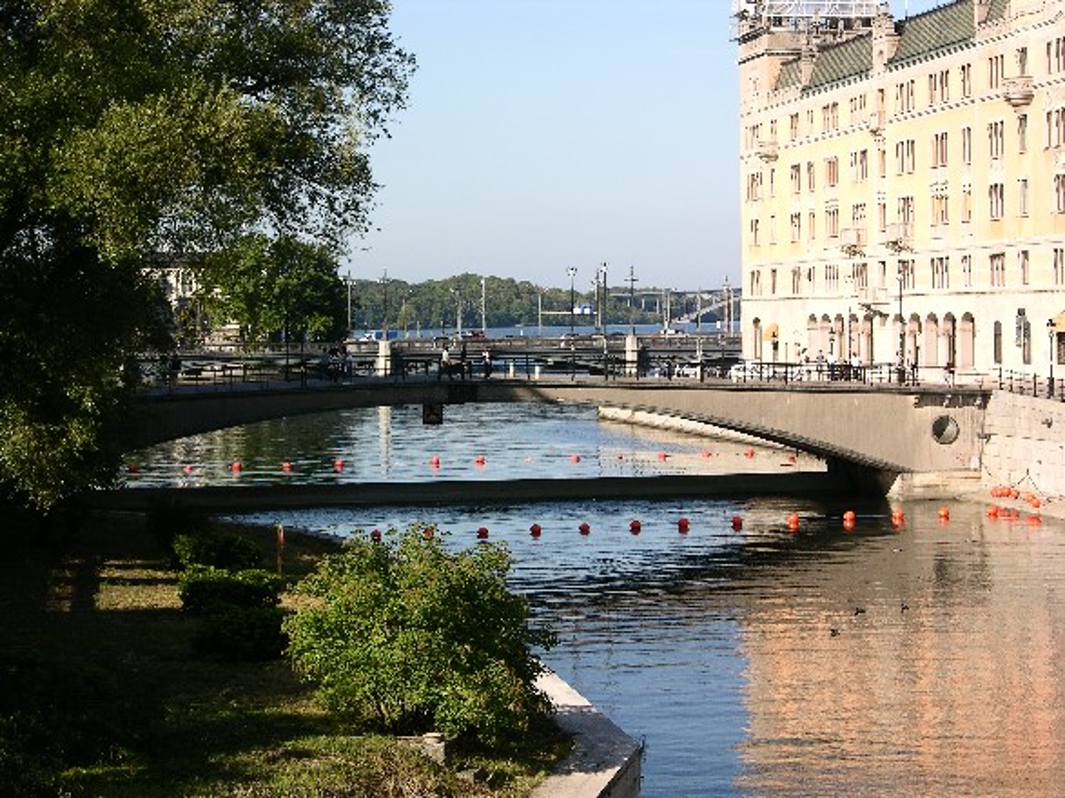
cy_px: 399
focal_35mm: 93
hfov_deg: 21.1
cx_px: 532
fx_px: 2861
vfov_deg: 15.9
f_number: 6.4
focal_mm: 23.7
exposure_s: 1/166
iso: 50
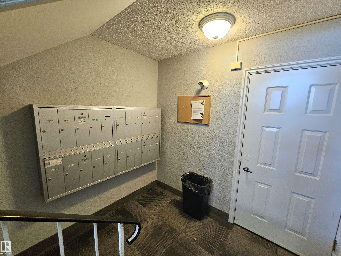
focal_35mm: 13
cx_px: 170
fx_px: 128
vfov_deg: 89.9
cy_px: 128
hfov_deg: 106.2
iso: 400
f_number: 2.2
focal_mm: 2.2
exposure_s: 1/30
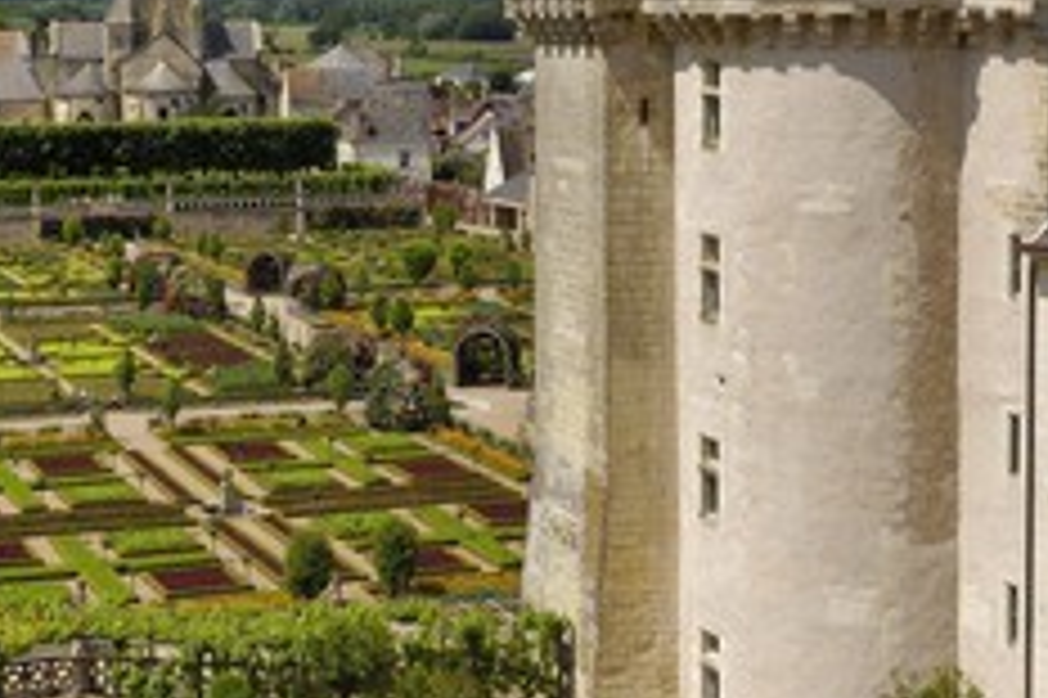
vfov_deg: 17.7
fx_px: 2211
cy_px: 90
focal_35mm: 76
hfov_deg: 26.5
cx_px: 331
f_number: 9
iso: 100
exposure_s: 1/200
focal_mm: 28
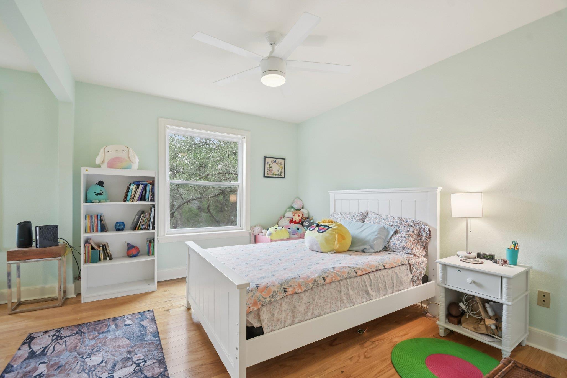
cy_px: 189
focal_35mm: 15
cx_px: 284
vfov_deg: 77.3
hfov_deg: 100.4
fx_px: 236
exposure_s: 1/10
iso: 400
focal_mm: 10
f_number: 8
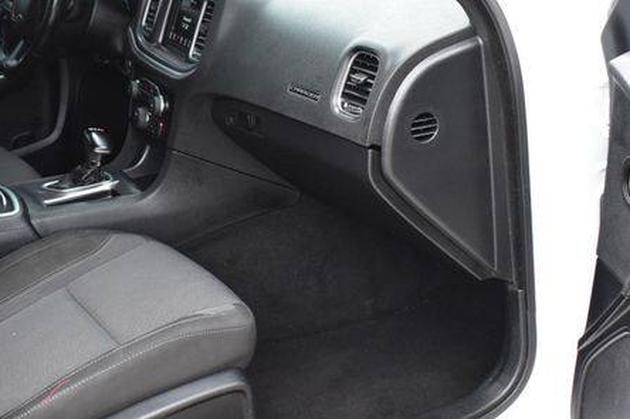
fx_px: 1096
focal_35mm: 63
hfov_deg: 32.0
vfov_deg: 21.6
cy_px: 223
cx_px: 281
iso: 1400
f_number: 6.3
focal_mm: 29
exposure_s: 1/15
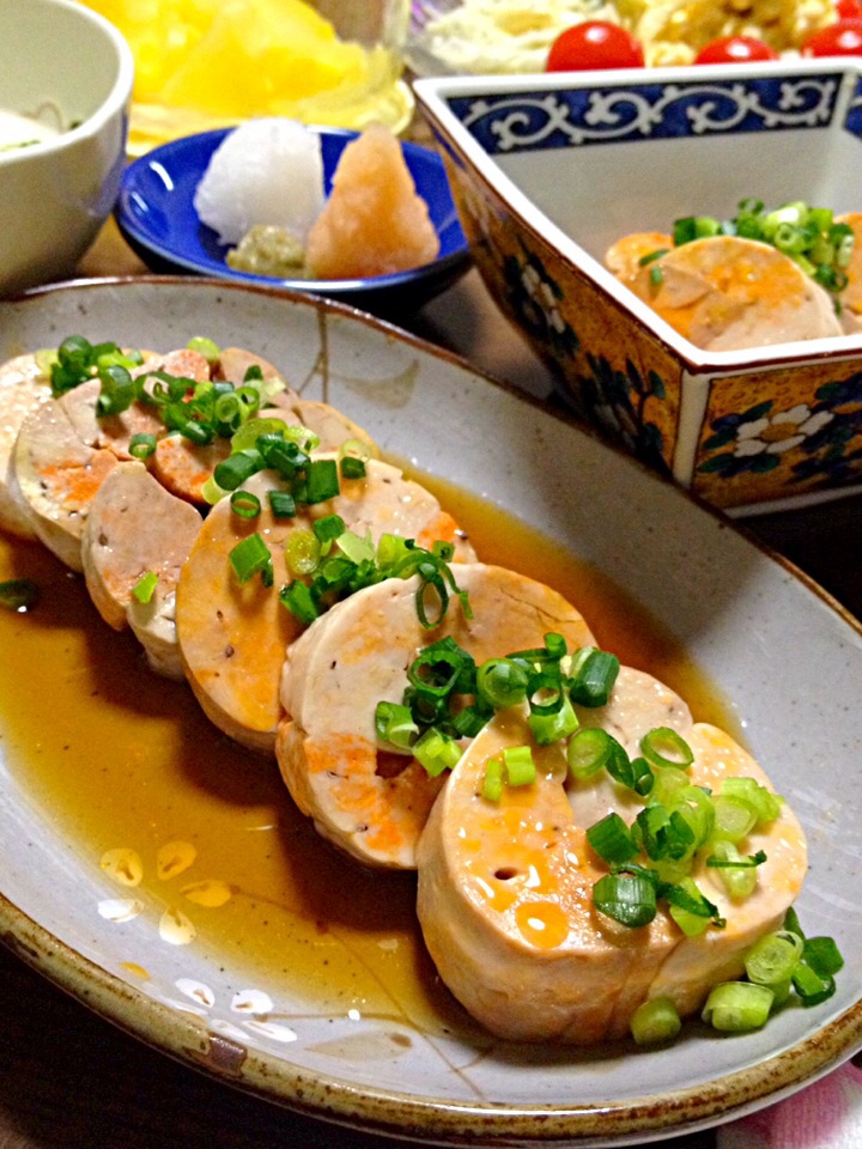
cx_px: 431
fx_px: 1162
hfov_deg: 40.7
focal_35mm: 35
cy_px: 574
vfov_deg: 52.6
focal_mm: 4.28
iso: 320
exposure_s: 1/20
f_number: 2.4
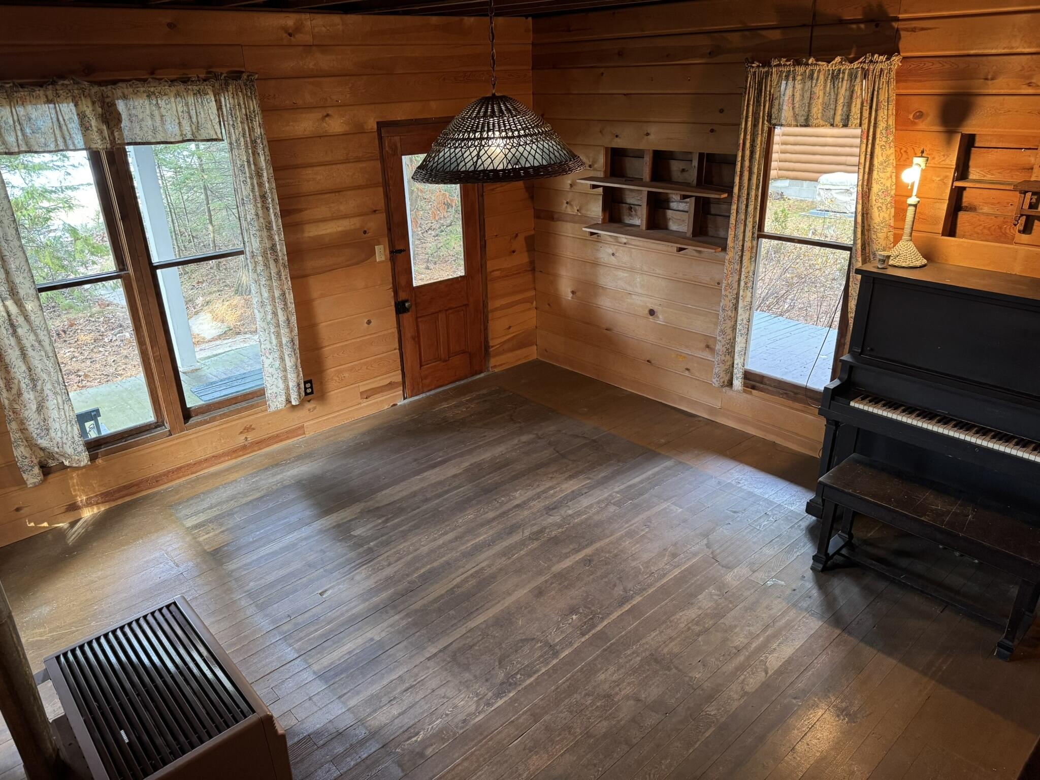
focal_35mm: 24
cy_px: 390
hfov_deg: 71.6
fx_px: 721
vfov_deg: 56.8
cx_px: 520
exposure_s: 1/60
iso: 400
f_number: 1.78
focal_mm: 6.76
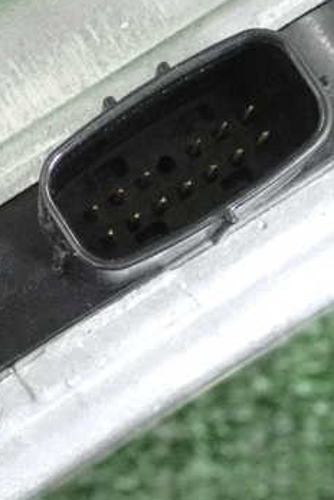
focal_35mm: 158
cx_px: -14
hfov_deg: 8.6
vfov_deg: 13.0
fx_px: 2199
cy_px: 282
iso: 4000
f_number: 4.5
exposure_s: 1/125
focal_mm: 15.66
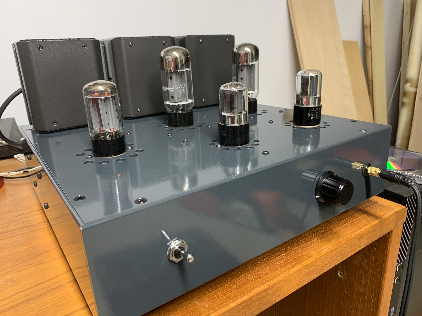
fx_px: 317
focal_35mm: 26
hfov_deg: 67.3
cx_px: 211
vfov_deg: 53.1
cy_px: 158
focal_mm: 4.25
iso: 200
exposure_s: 1/60
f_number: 1.8
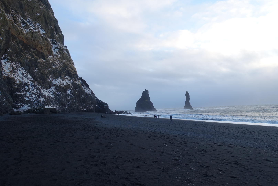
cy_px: 93
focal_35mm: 24
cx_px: 139
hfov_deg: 73.7
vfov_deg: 53.2
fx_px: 185
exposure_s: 1/160
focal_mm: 8.8
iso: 125
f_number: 4
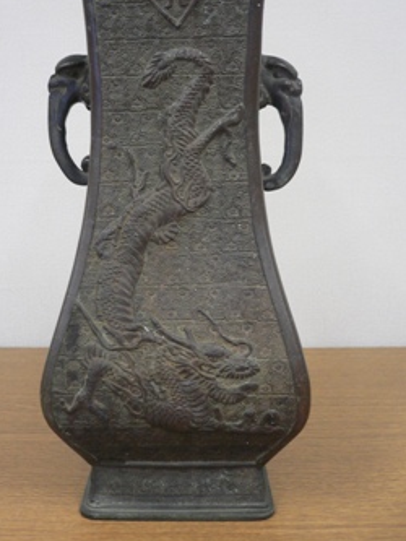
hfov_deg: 34.3
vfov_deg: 44.7
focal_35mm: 42
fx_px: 656
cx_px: 175
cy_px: 245
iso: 200
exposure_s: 1/13
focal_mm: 5.8
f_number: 2.8
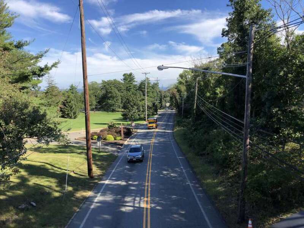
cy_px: 114
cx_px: 152
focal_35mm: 28
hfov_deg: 63.4
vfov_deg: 49.7
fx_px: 246
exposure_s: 1/1350
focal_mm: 4
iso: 20
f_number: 1.8
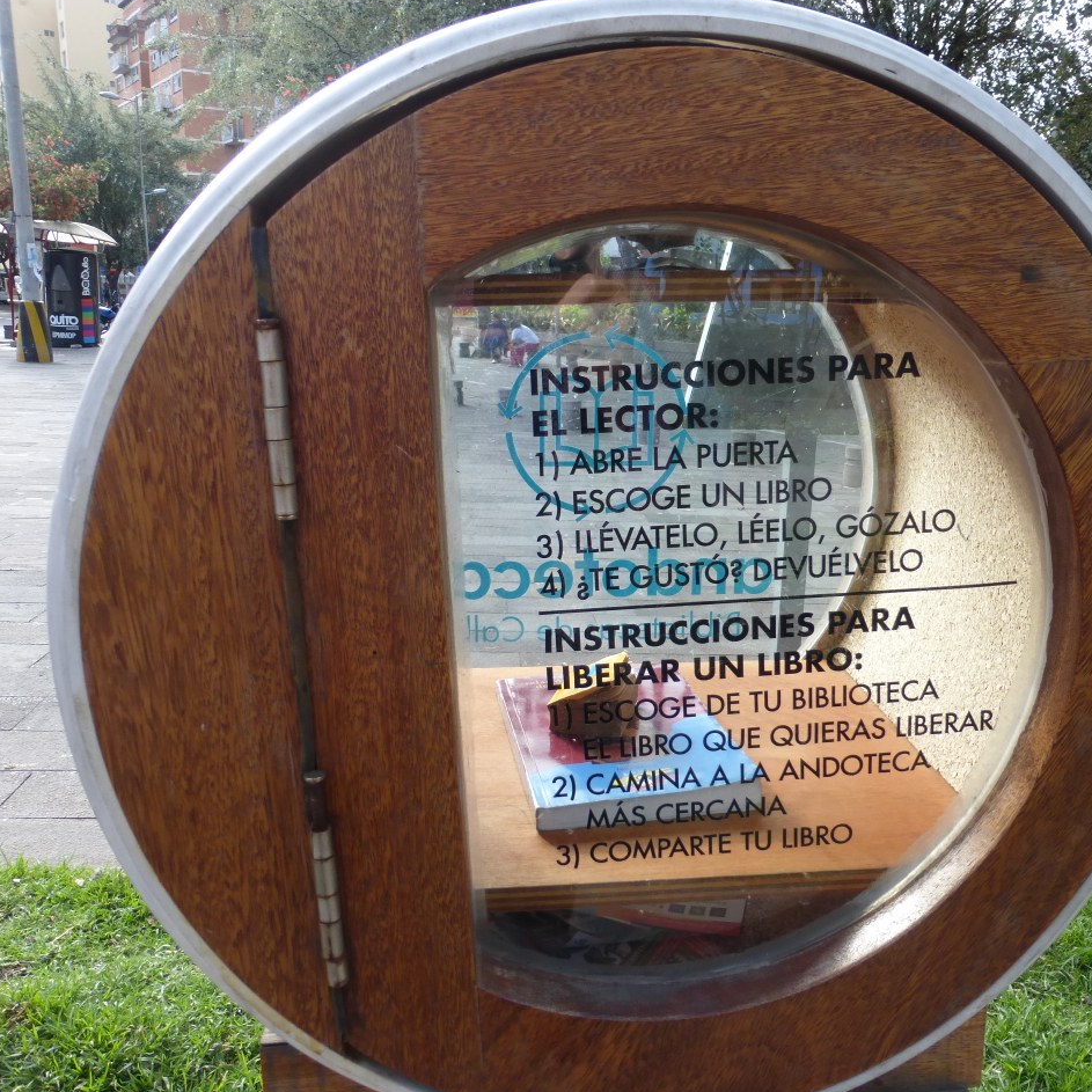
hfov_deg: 54.0
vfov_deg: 54.0
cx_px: 592
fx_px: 1071
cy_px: 538
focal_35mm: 30
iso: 100
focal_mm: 4.3
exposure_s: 1/125
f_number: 3.5
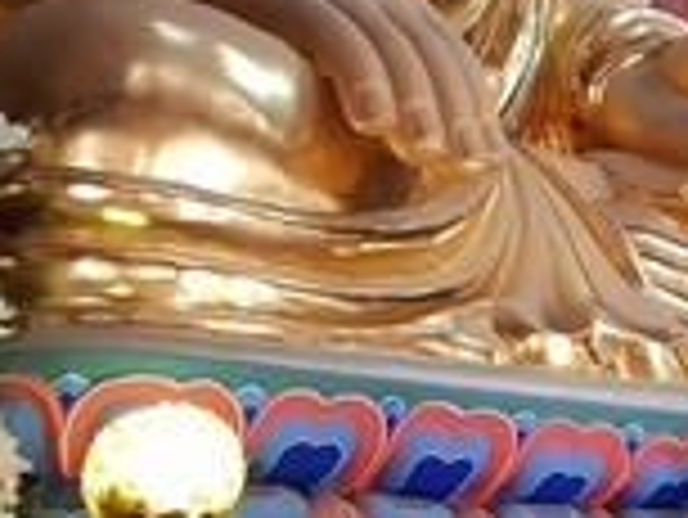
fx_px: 2029
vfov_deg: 13.8
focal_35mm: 102
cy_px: -207
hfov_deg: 17.4
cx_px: 1021
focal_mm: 4.2
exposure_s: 1/30
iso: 200
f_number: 1.7
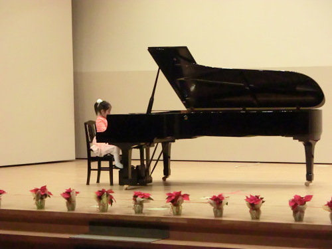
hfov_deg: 14.3
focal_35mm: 138
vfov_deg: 10.7
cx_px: 166
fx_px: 1324
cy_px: 124
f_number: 5.8
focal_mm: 24.39
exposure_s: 1/80
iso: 1600
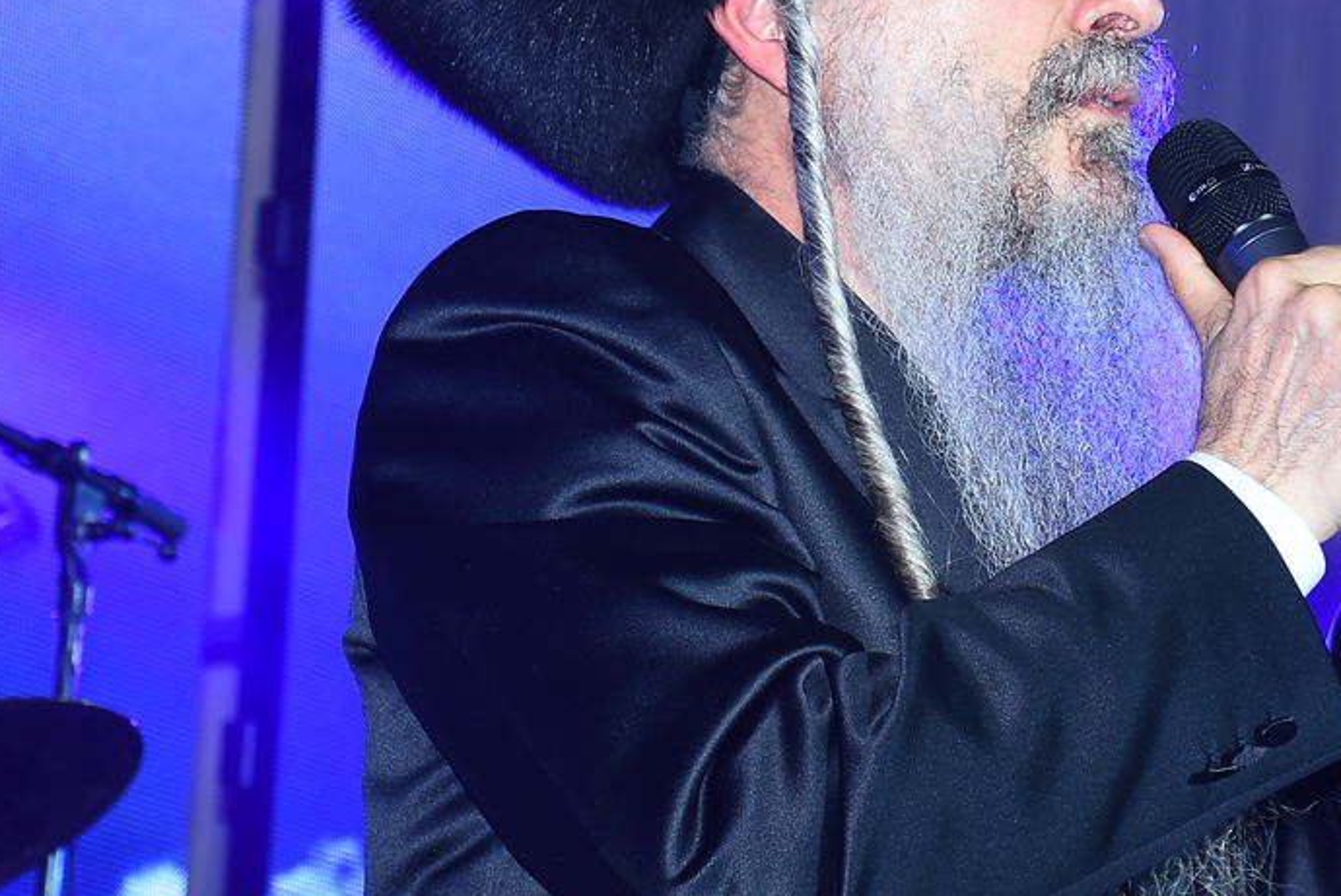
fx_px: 7939
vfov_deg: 6.5
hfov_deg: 9.6
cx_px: 1038
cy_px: 221
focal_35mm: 213
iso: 500
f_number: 7.1
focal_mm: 70
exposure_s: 1/60
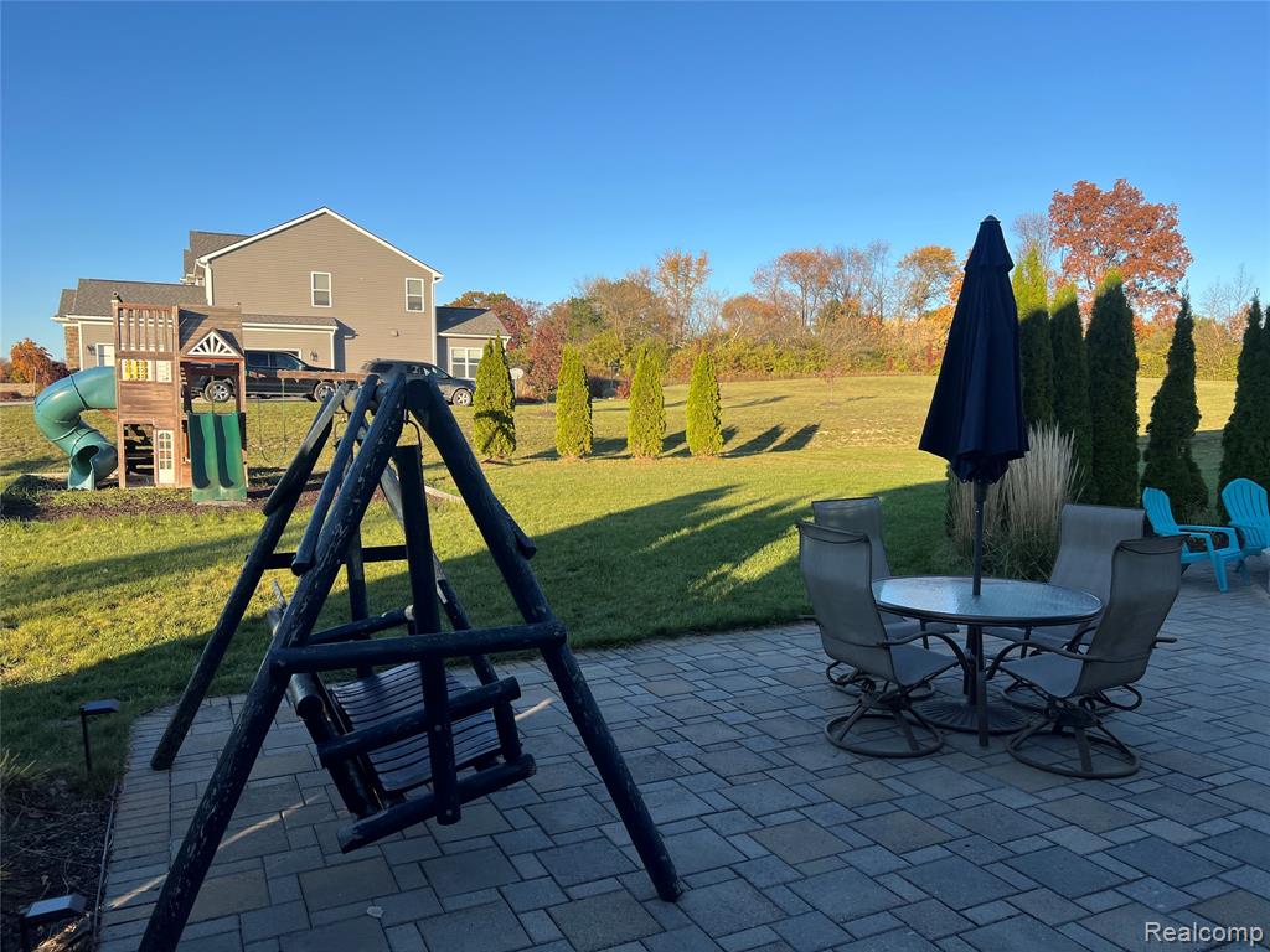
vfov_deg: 53.1
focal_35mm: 26
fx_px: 954
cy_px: 476
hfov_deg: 67.3
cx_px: 635
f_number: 1.5
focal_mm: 5.7
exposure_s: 1/1724
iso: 50
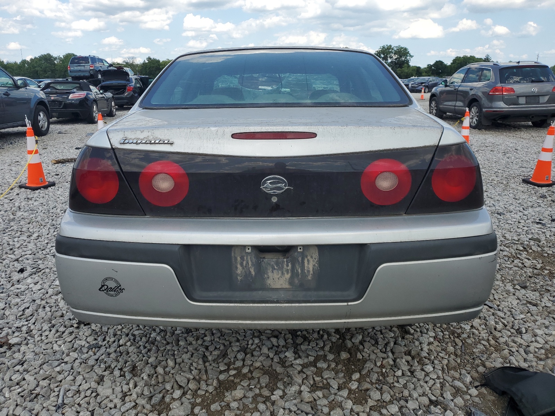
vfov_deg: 53.1
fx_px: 417
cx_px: 278
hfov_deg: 67.3
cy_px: 208
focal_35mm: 26
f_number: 1.5
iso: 50
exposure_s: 1/2000
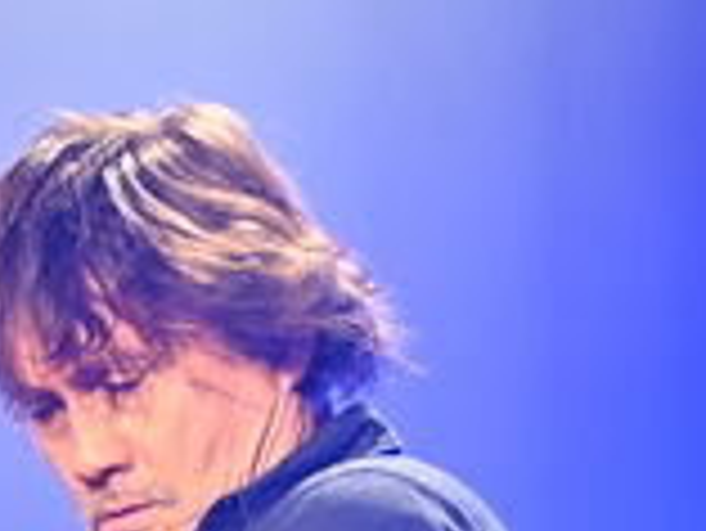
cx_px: -238
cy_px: 1145
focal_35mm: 515
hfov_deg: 3.8
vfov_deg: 2.9
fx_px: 10512
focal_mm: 70
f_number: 2.8
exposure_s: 1/200
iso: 800
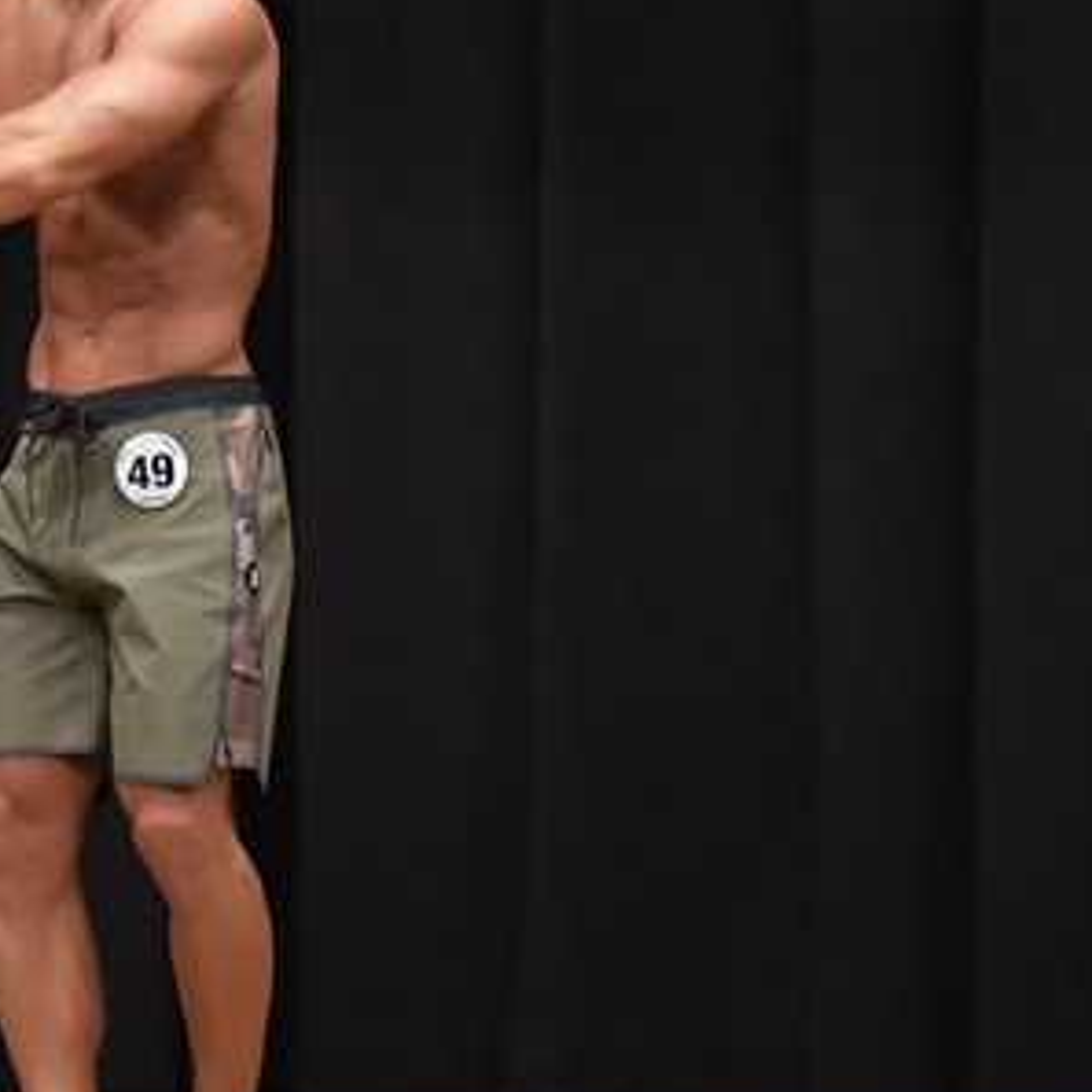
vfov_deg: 3.3
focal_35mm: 532
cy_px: 614
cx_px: 186
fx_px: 18987
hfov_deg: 3.3
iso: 6400
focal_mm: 160
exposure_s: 1/400
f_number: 5.6
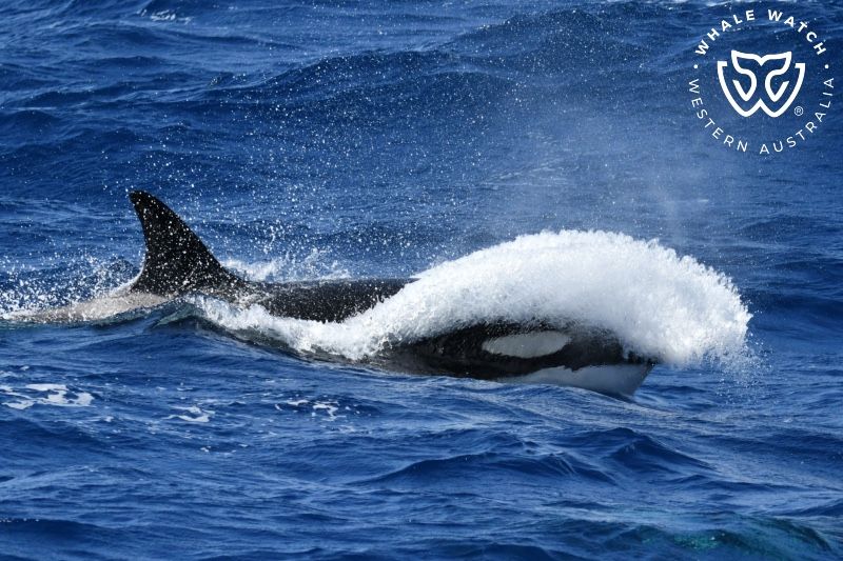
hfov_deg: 8.6
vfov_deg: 5.7
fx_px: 5618
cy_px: 280
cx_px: 422
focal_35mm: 240
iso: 1100
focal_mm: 240
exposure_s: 1/8000
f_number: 5.6
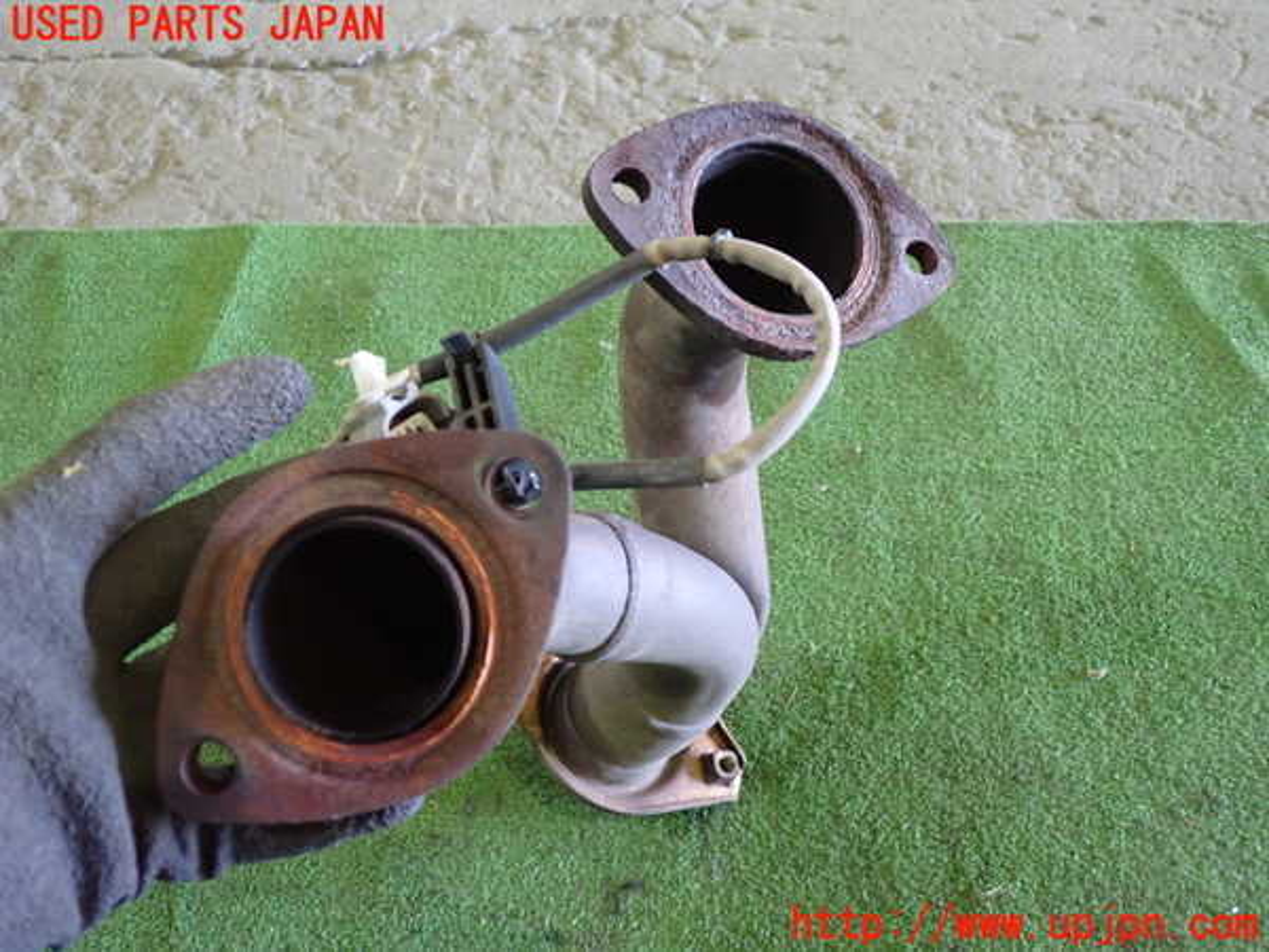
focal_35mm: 30
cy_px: 476
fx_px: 1100
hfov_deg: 60.0
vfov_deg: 46.8
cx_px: 634
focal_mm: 5.4
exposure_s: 1/30
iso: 640
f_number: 2.3
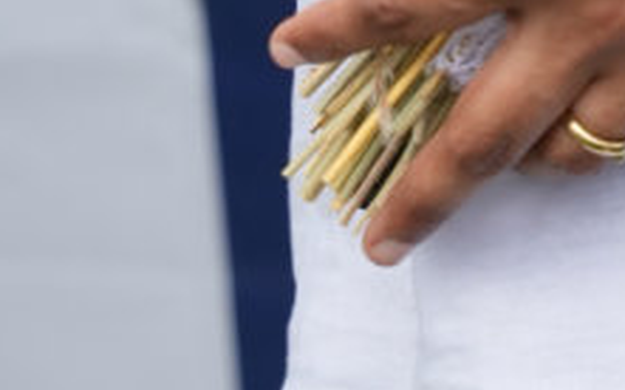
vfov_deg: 2.8
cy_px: -1050
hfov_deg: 4.7
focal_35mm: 452
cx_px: 436
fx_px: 7691
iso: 250
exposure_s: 1/2000
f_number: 2.8
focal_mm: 63.8
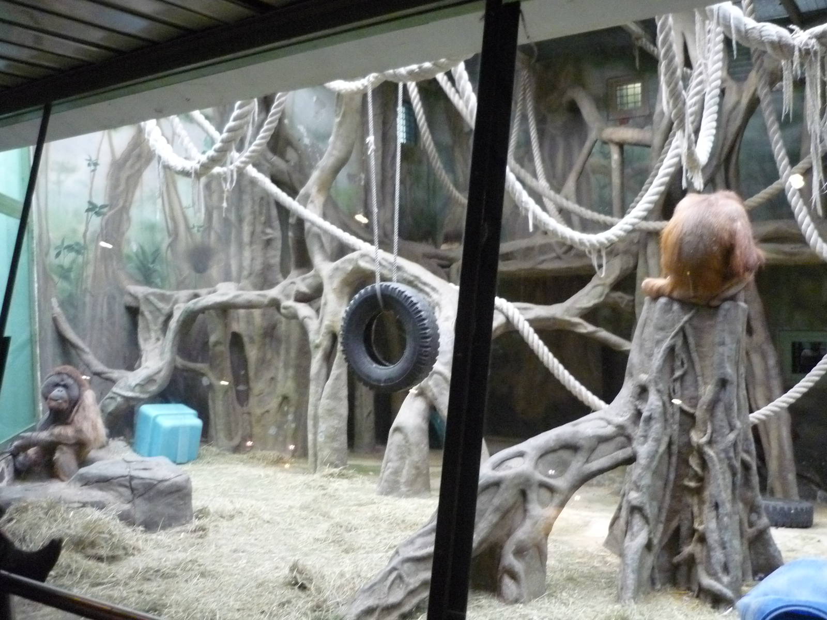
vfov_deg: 42.9
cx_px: 414
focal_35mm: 33
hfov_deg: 55.4
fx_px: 788
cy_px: 310
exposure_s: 1/60
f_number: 2.8
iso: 800
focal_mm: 5.5
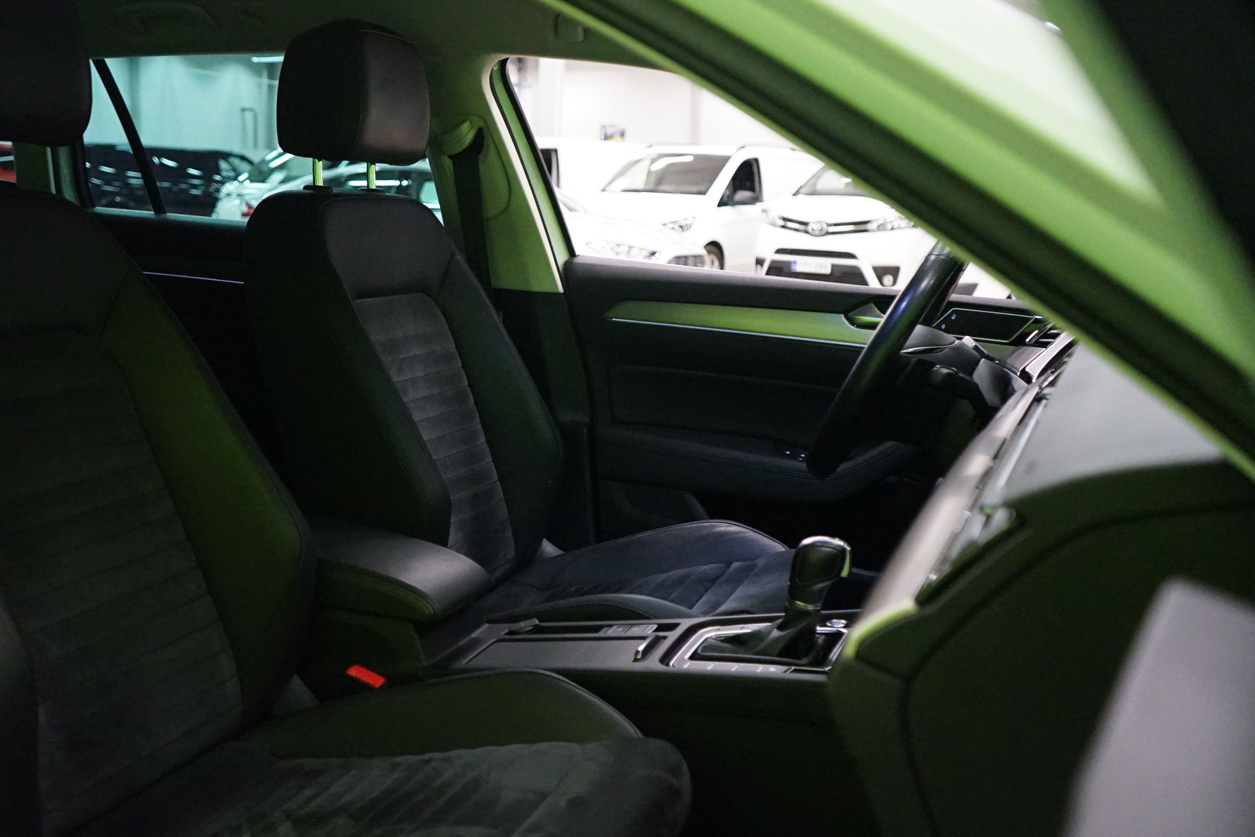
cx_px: 511
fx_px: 1255
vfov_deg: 36.9
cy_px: 441
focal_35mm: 36
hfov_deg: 52.8
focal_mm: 28
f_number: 3.5
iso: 6400
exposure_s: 1/80
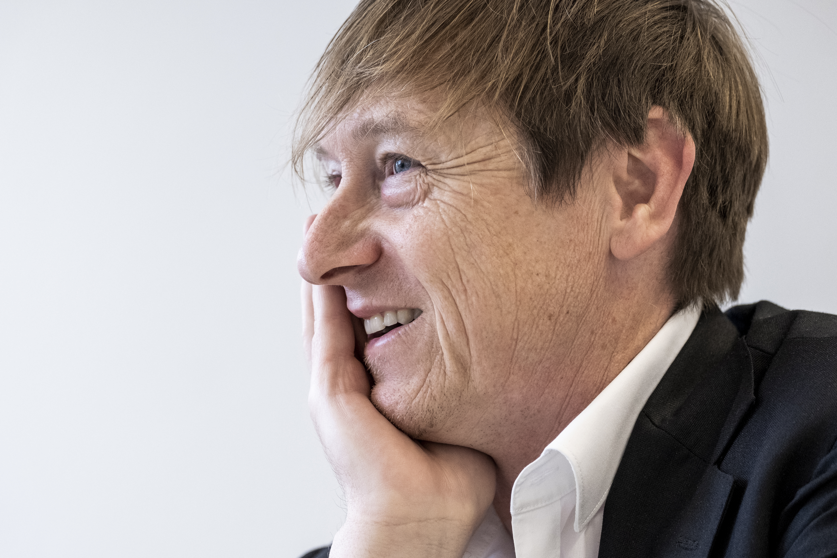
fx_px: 2999
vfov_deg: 10.6
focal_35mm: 129
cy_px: 279
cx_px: 418
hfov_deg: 15.9
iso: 1600
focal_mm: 86
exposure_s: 1/250
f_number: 3.9
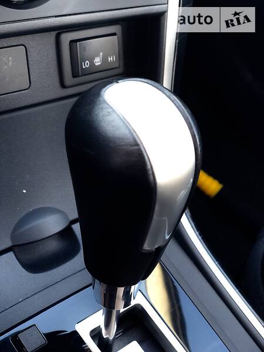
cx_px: 132
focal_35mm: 52
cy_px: 176
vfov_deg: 36.8
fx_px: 529
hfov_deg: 28.0
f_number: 2.4
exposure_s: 1/40
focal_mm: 6
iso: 80
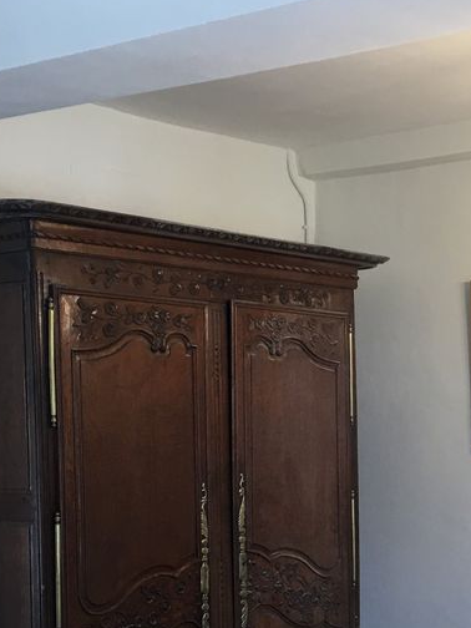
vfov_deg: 27.6
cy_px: 506
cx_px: 550
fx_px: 1252
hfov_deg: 20.1
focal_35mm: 69
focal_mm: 4.15
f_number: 2.2
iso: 40
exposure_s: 1/33
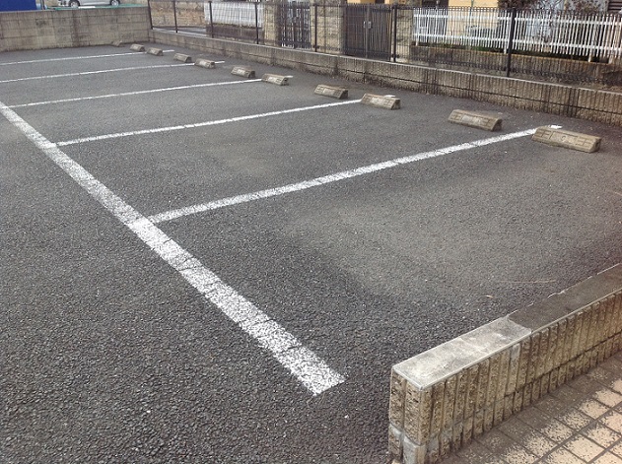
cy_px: 232
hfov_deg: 52.7
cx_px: 311
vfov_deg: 40.6
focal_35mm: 35
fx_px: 628
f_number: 2.4
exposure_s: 1/302
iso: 50
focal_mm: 4.28
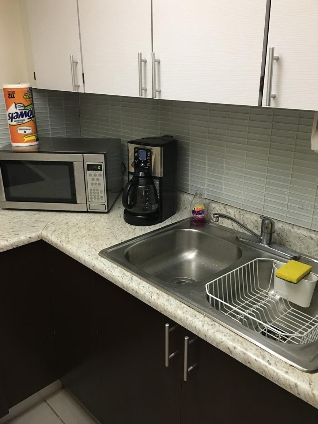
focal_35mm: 30
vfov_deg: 60.0
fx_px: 367
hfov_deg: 46.8
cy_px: 207
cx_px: 155
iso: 80
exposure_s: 1/10
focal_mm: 4.15
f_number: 2.2
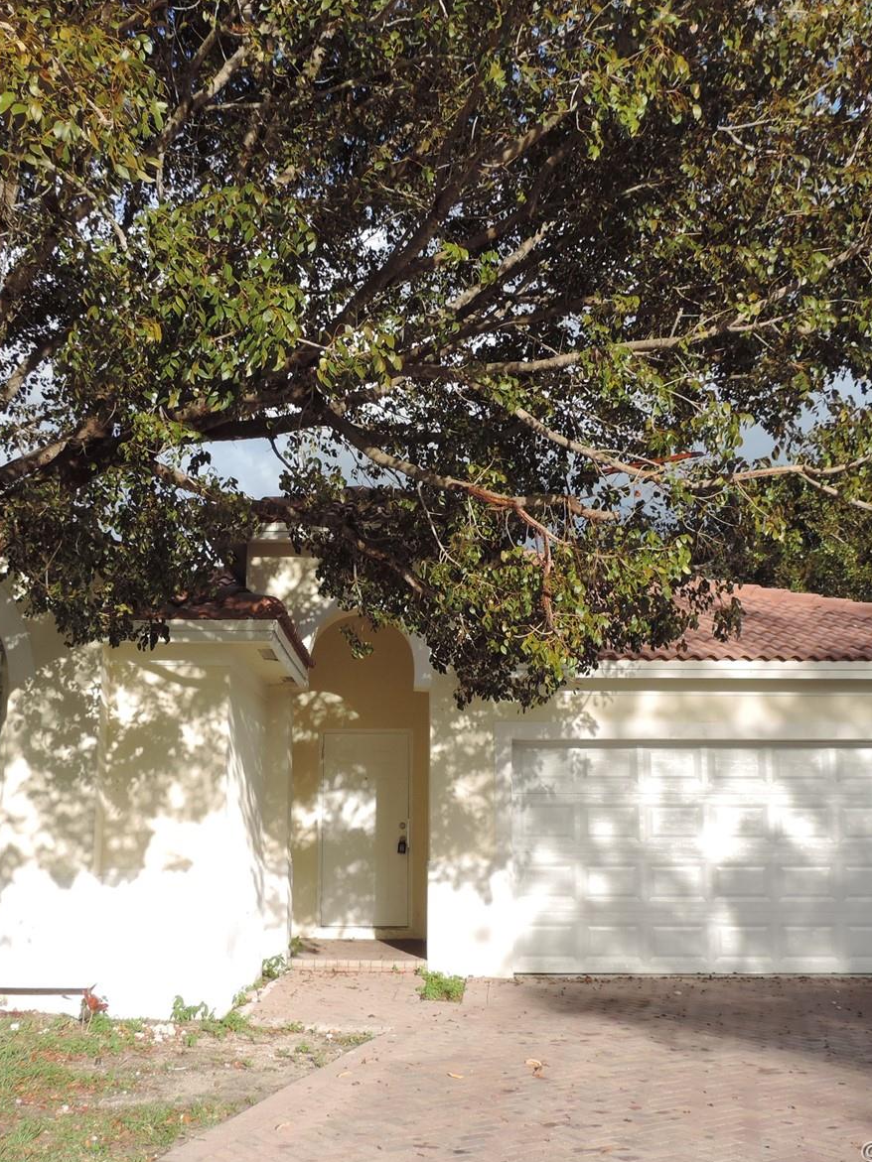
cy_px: 578
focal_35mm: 41
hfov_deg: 35.1
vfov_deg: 45.8
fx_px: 1377
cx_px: 389
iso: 80
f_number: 3.1
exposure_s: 1/500
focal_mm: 5.3
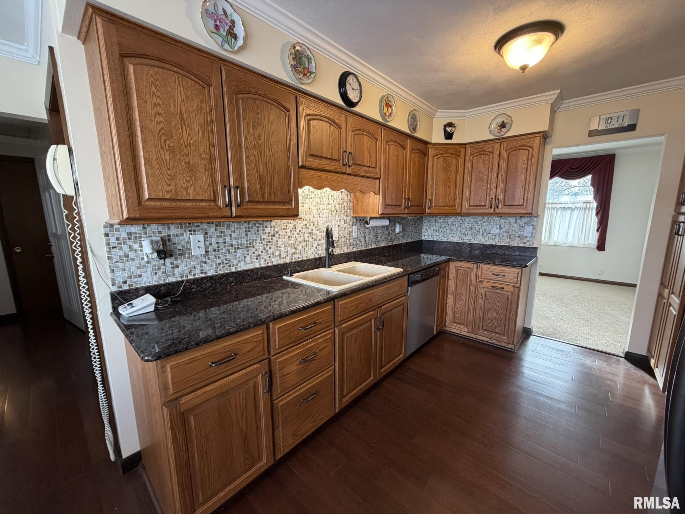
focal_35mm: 14
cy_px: 257
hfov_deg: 102.1
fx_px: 277
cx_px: 342
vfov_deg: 85.7
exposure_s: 1/60
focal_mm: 2.22
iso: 250
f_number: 2.2
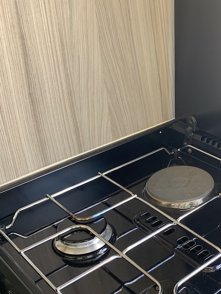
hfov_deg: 28.1
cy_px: 154
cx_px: 194
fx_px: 426
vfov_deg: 38.2
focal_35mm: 50
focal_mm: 4.25
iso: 100
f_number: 1.8
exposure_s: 1/77
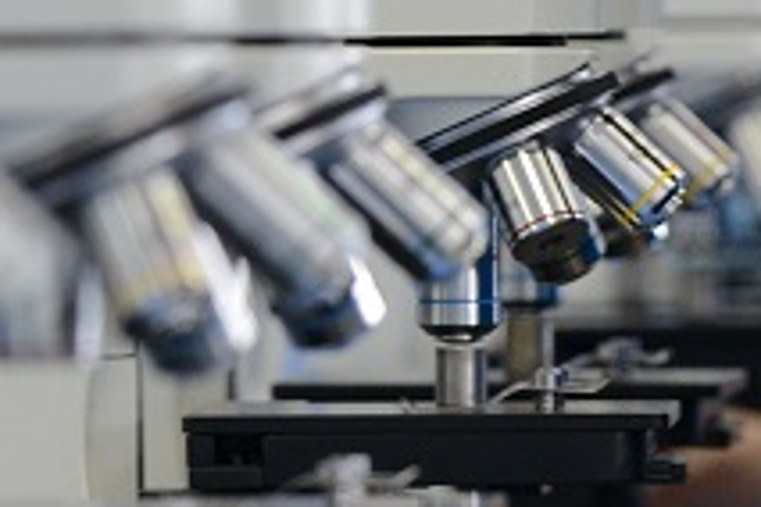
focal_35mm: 1038
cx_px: 958
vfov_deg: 1.3
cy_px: -61
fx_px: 21940
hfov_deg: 2.0
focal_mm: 240
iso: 1250
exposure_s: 1/25
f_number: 8
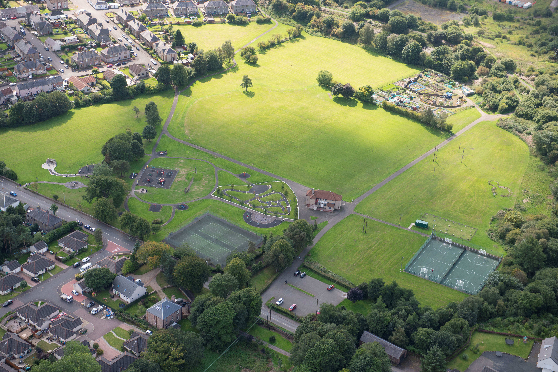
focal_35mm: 62
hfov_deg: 32.4
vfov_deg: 21.9
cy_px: 186
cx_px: 279
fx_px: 961
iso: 400
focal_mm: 62
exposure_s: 1/640
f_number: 5.6
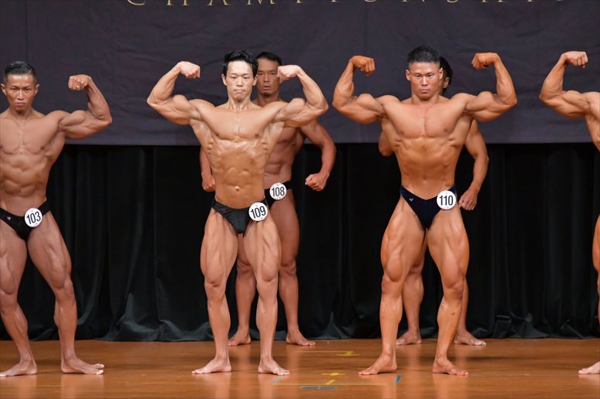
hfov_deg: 7.2
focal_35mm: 285
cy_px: 200
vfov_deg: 4.8
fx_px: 4748
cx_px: 300
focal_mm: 190
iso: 5000
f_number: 5.6
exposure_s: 1/400
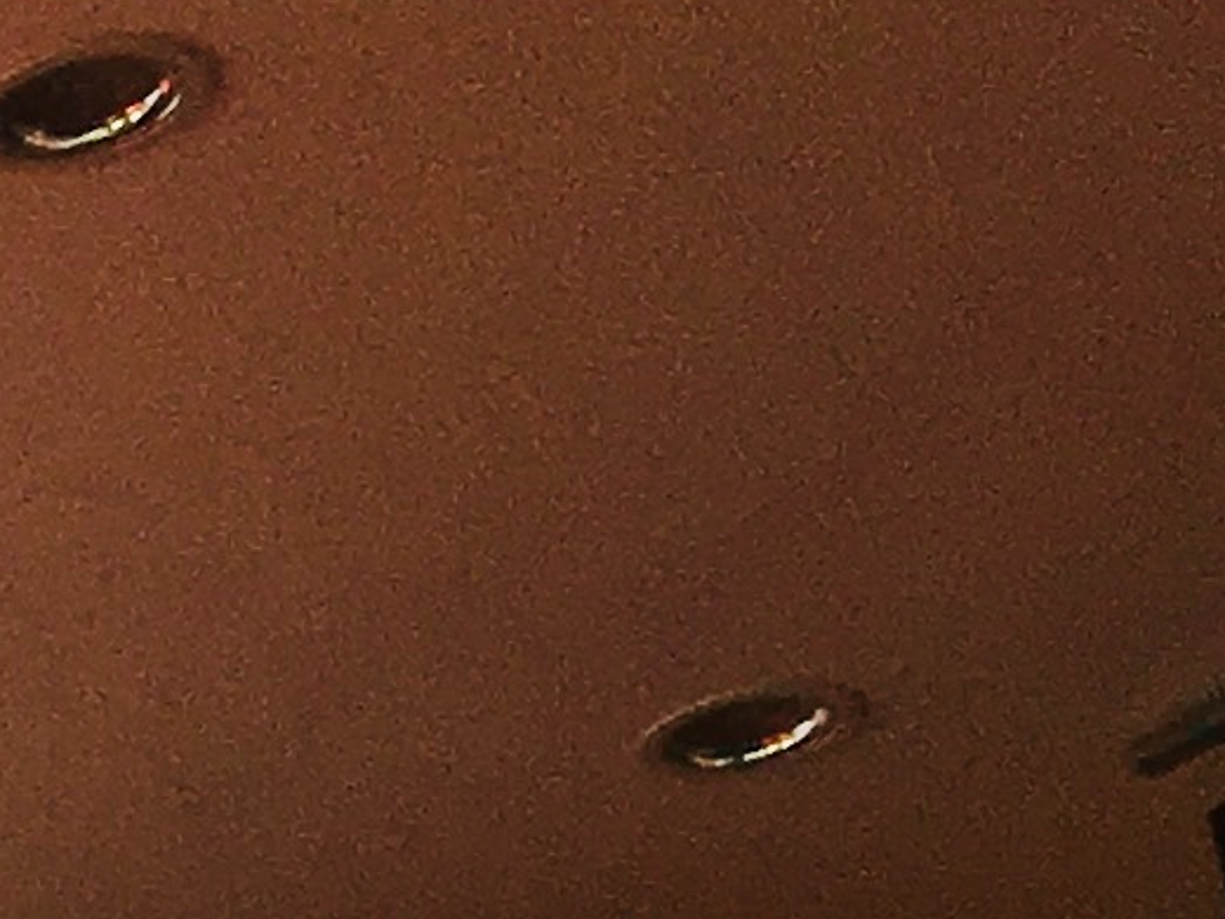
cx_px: -3449
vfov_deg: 6.2
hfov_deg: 7.0
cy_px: 2399
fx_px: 7962
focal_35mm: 225
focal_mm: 4.15
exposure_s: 1/122
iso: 25
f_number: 2.2
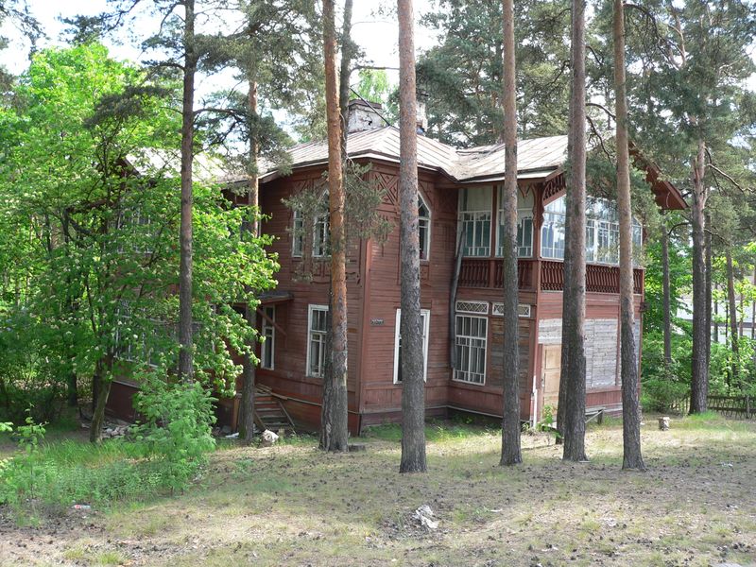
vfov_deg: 39.7
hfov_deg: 51.4
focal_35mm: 36
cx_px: 378
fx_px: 786
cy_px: 284
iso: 80
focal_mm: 6
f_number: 2.8
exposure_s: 1/60
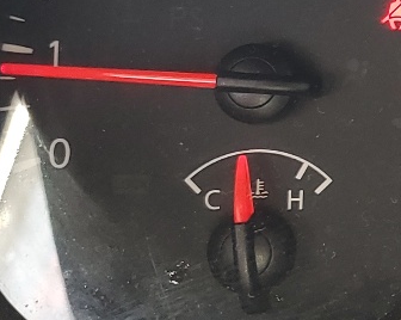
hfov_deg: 14.5
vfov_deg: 12.6
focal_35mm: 121
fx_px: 1434
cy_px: -5
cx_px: 649
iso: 56
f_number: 1.5
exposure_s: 1/120
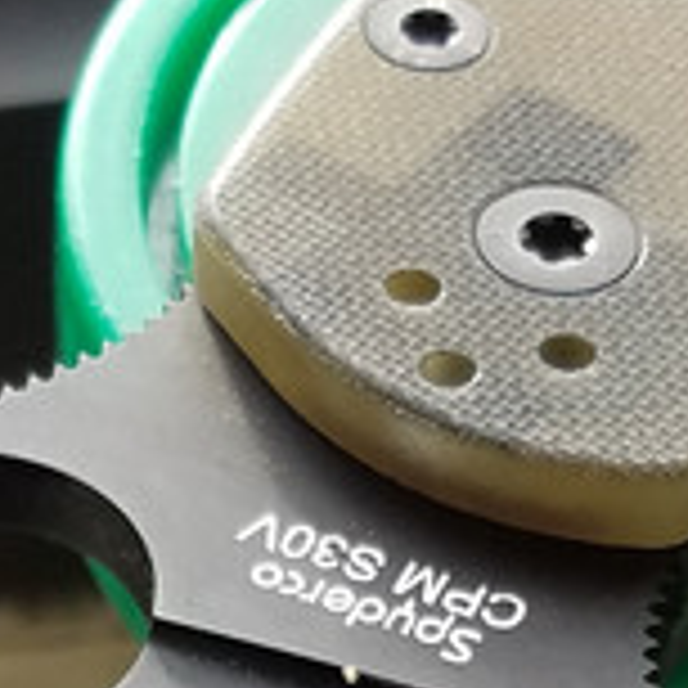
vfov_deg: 10.6
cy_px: 953
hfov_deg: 10.9
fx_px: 3598
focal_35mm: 160
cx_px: 474
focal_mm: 4.2
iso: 50
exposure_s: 1/156
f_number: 1.7
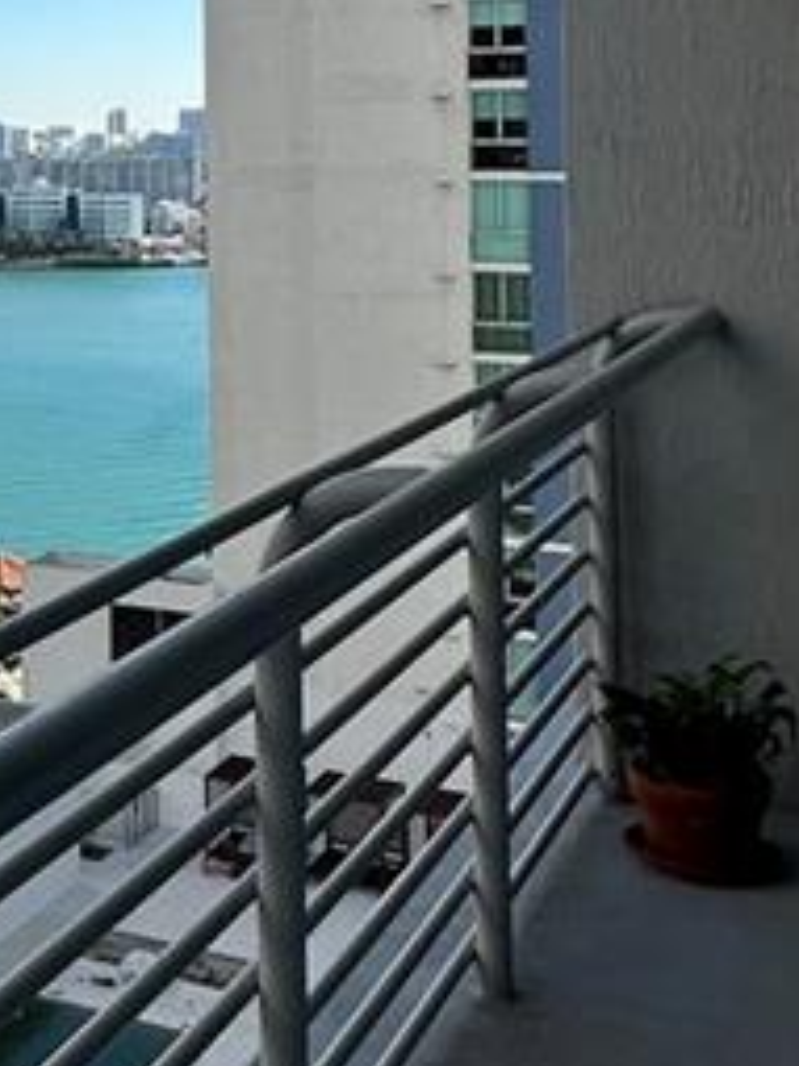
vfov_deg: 28.4
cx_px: -280
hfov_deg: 20.1
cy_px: 125
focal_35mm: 66
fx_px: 2033
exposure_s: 1/2132
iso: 50
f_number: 2.2
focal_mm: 2.22
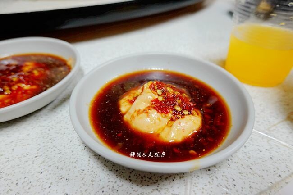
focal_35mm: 24
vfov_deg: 53.1
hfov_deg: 73.8
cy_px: 98
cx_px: 146
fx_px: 195
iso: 400
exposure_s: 1/30
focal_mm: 9
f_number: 2.8
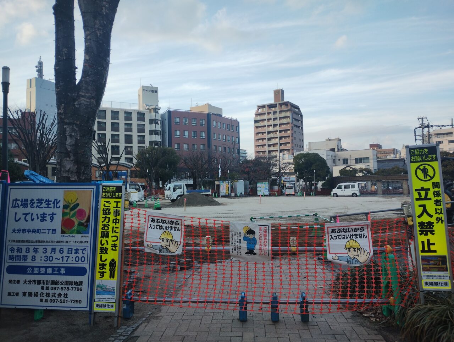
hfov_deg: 63.4
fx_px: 368
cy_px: 171
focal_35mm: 28
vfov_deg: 49.9
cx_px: 227
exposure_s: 1/148
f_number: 1.8
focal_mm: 4.27
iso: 100
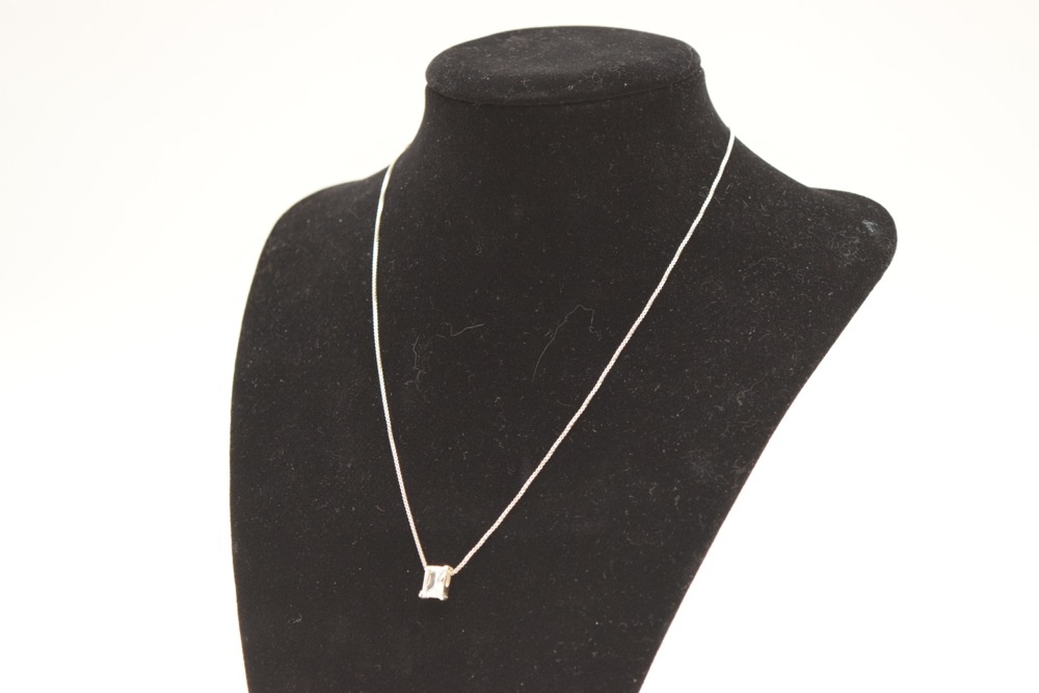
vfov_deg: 16.6
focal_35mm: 82
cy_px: 346
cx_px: 520
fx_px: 2381
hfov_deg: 24.6
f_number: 5.6
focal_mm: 55
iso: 1400
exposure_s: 1/60
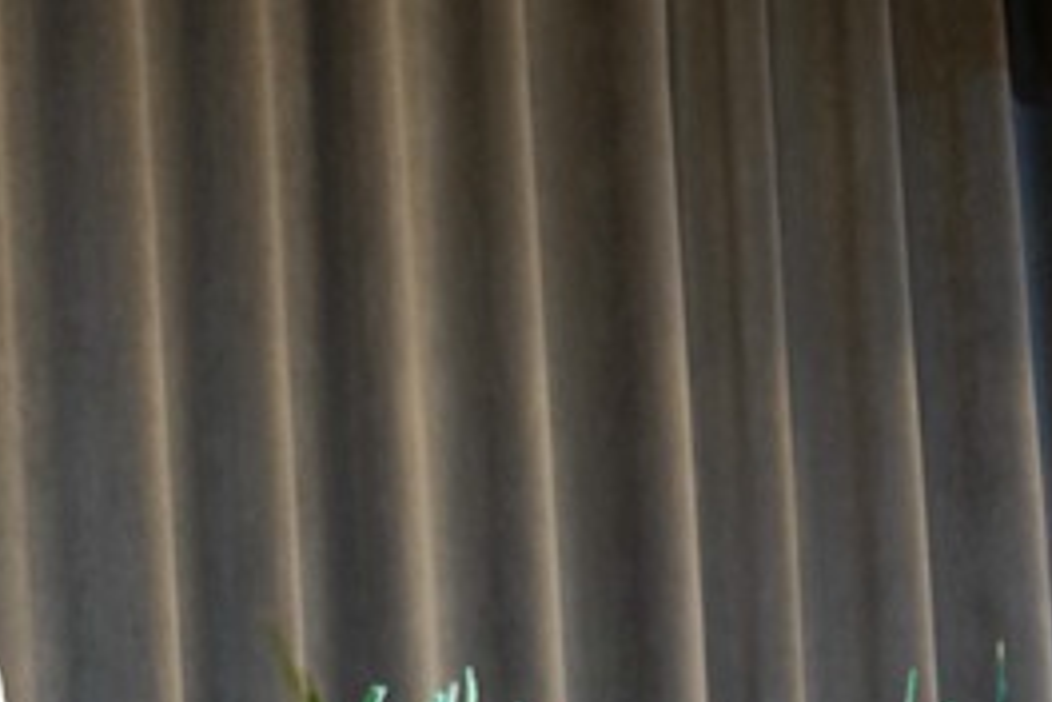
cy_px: 708
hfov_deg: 23.1
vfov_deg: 15.8
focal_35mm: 85
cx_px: 32
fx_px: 2484
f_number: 4
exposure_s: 1/320
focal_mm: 40
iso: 1600
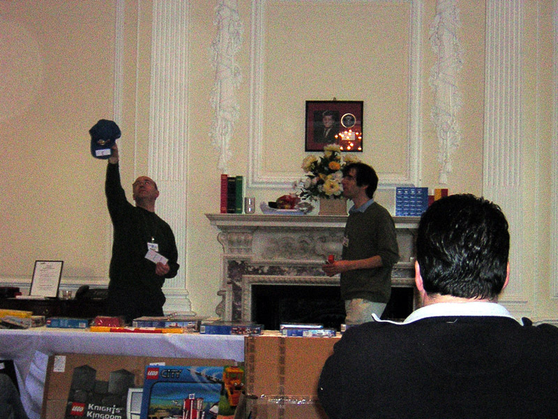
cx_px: 279
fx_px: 1306
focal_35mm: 81
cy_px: 210
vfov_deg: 18.2
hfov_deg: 24.1
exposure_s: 1/60.1
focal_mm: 10.6
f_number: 4
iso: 400
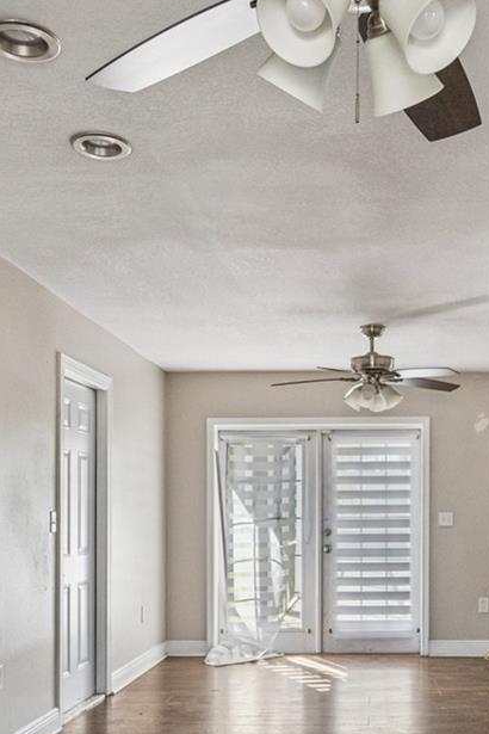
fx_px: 795
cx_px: 304
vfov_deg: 48.2
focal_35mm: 39
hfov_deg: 34.0
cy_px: 522
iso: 640
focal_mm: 10
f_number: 7.1
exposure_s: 1/640
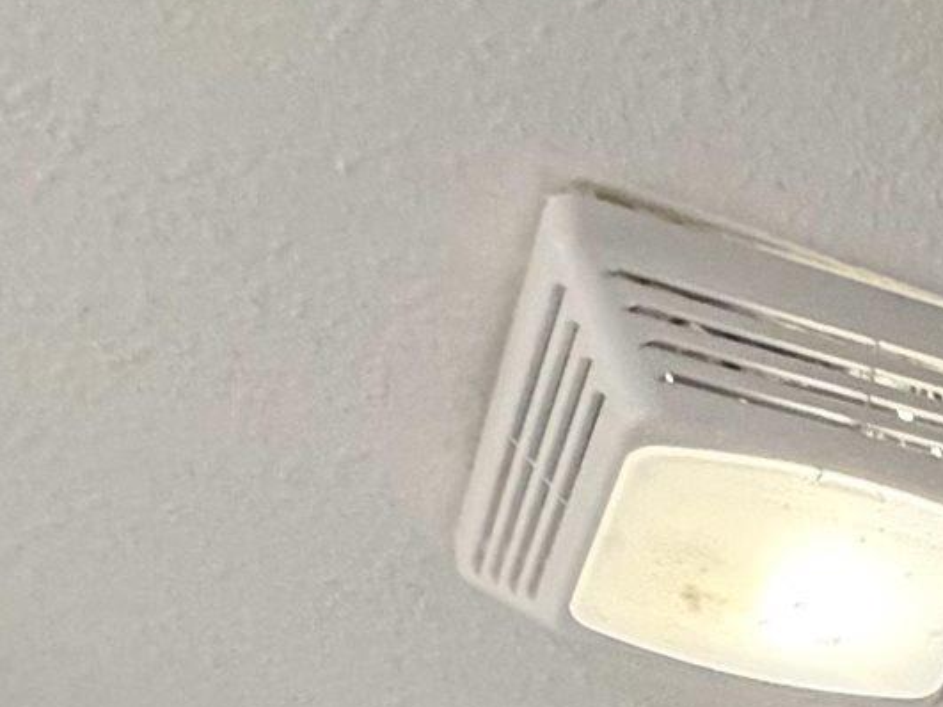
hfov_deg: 21.9
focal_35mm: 81
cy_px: 1940
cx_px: 1208
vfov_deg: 12.1
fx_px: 2206
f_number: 2.2
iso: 200
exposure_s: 1/120
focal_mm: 2.22
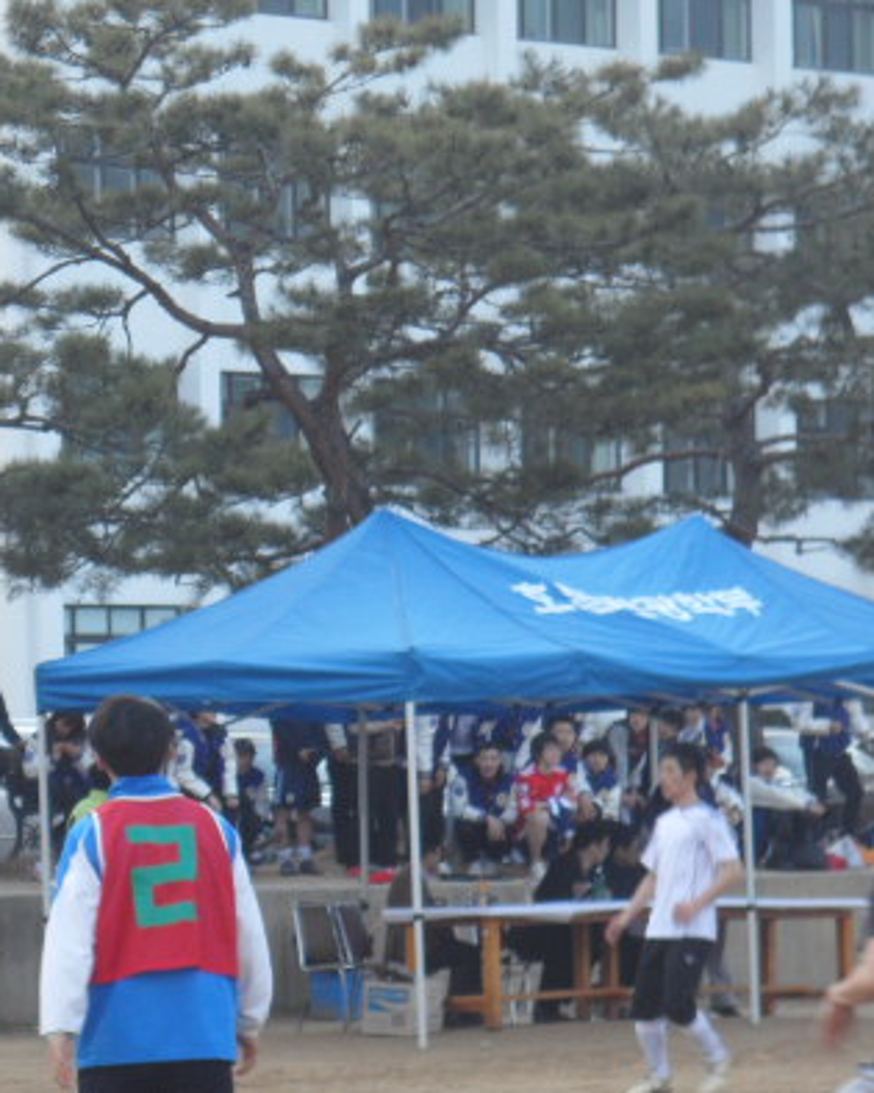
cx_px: -230
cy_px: 974
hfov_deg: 7.4
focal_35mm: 208
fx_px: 6728
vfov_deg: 9.3
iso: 80
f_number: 4.4
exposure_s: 1/45
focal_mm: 15.4
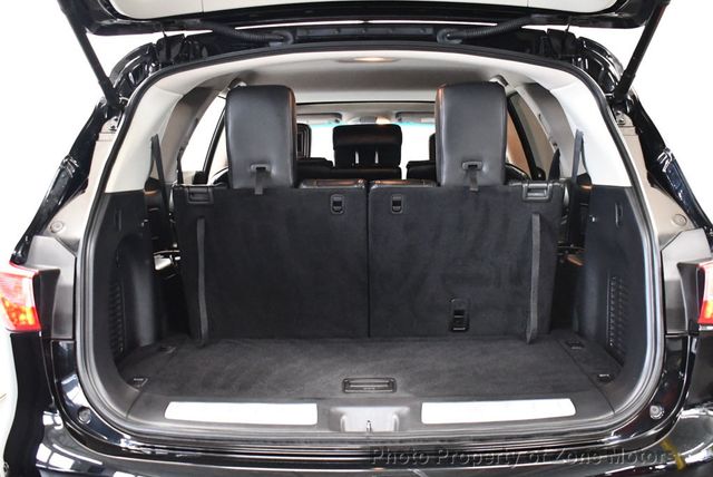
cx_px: 356
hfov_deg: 53.1
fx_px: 714
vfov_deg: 36.9
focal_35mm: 36
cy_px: 238
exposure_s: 1/60
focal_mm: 18
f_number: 3.5
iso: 5000
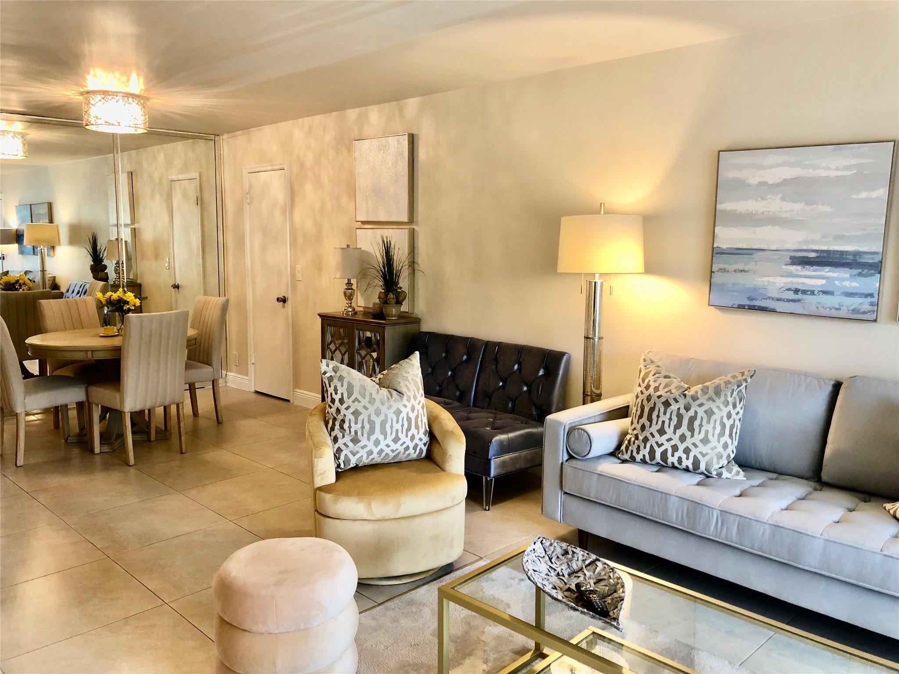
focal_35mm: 28
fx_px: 727
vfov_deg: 49.7
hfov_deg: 63.4
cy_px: 337
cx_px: 450
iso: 40
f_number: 1.8
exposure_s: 1/20
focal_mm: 3.99
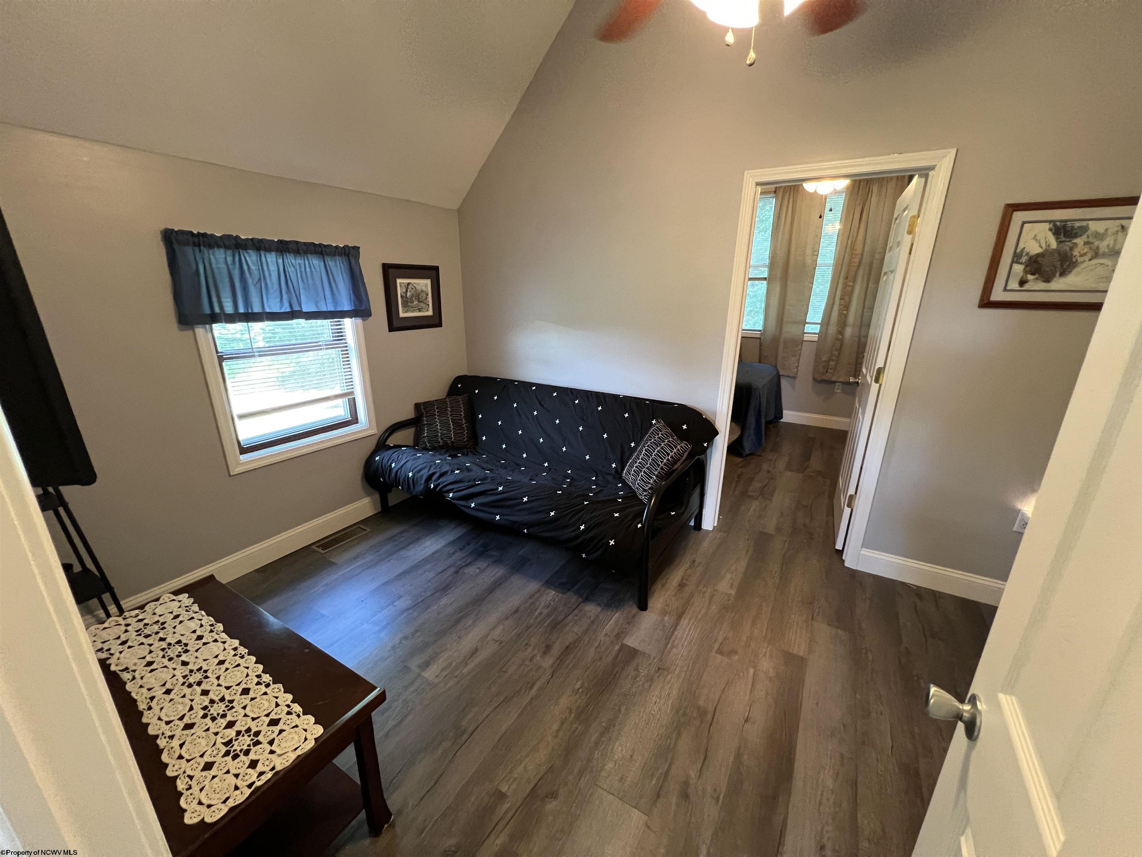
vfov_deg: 89.9
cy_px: 428
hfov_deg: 106.2
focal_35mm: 13
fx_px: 429
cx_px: 571
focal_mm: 1.57
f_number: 1.8
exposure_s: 1/60
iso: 500
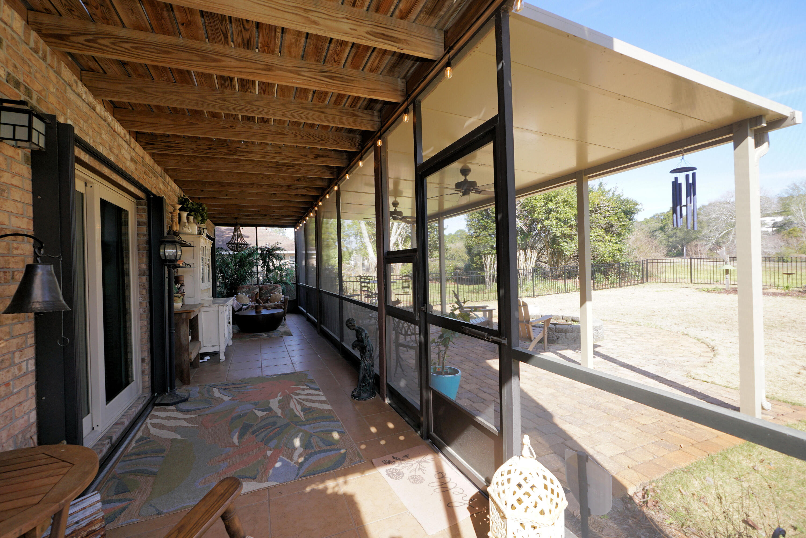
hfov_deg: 100.4
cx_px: 403
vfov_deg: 77.3
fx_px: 336
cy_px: 269
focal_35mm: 15
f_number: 5
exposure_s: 1/100
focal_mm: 10
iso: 100
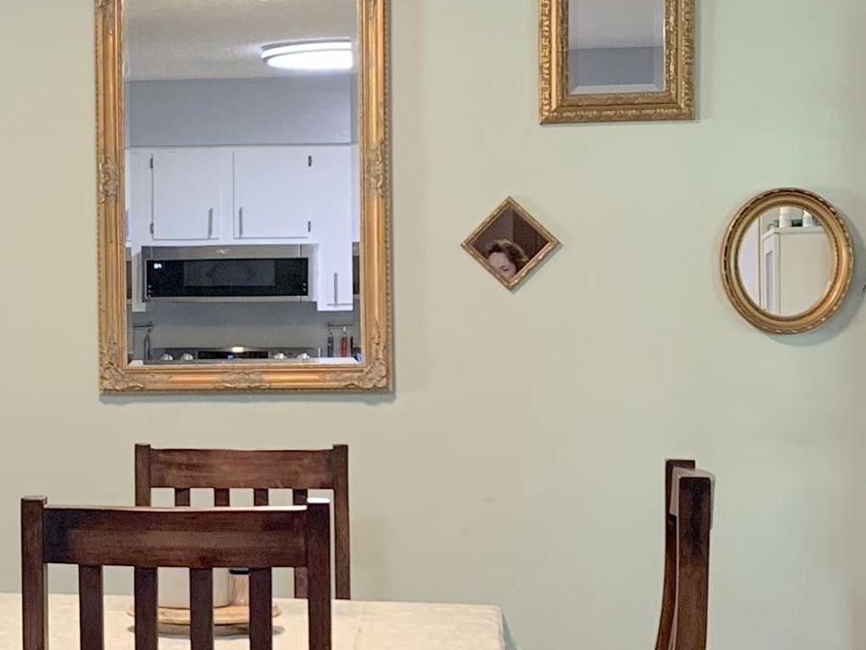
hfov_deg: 20.8
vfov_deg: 16.4
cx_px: -73
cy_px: 369
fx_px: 2252
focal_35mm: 90
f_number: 1.8
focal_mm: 4.25
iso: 125
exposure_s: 1/60
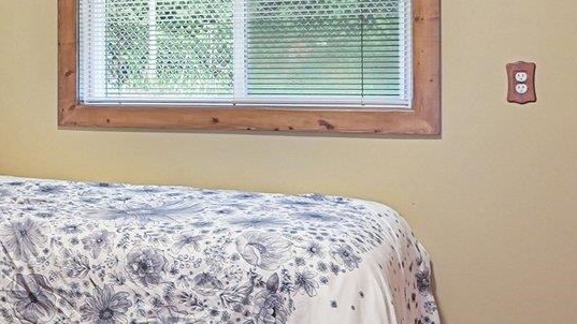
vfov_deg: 21.3
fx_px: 857
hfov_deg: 33.9
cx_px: -4
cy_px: 85
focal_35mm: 56
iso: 2500
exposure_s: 1/25
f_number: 3.2
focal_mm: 14
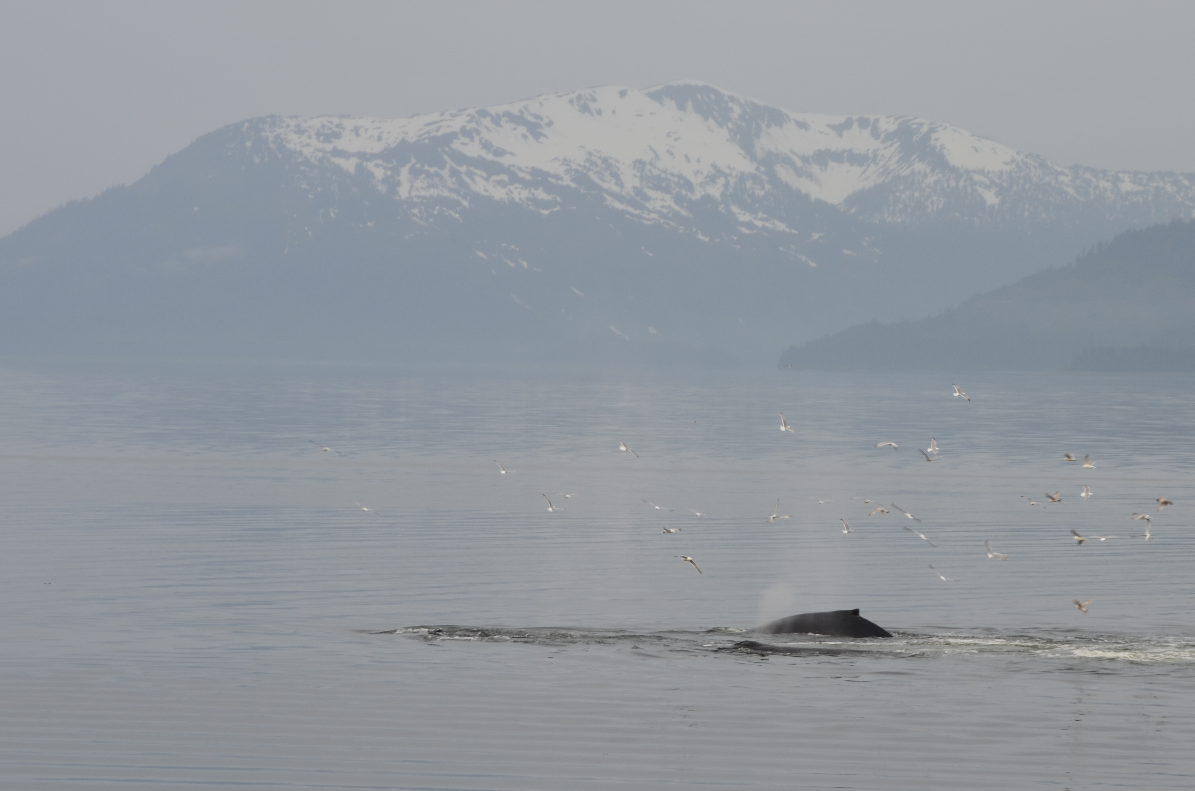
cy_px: 491
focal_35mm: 175
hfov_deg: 11.8
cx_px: 719
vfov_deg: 7.8
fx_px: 5797
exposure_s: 1/125
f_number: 11
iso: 160
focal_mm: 92
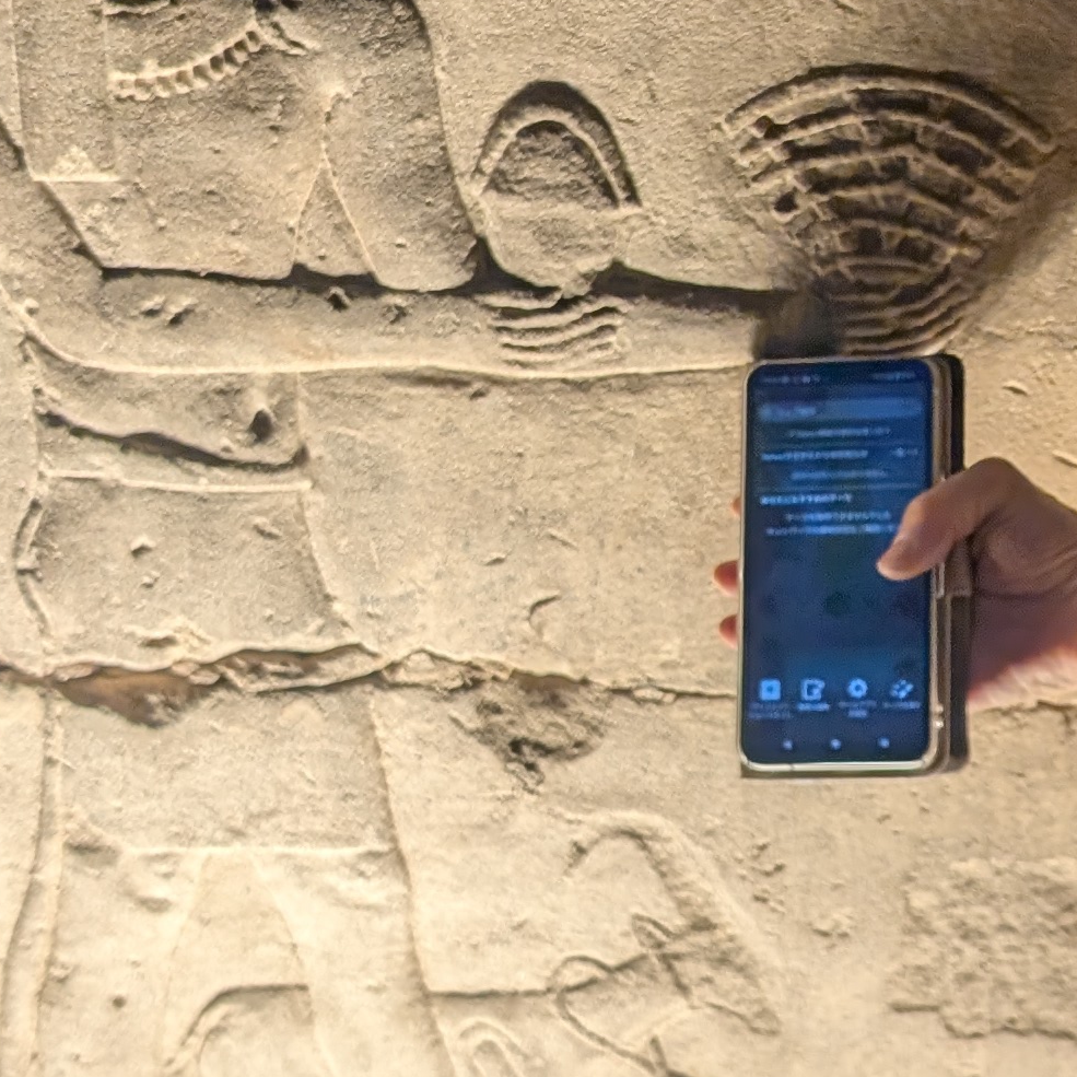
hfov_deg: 19.5
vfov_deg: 19.7
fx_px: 3098
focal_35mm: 88
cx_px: 893
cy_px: 396
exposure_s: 1/100
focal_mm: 6.9
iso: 78
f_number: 1.68
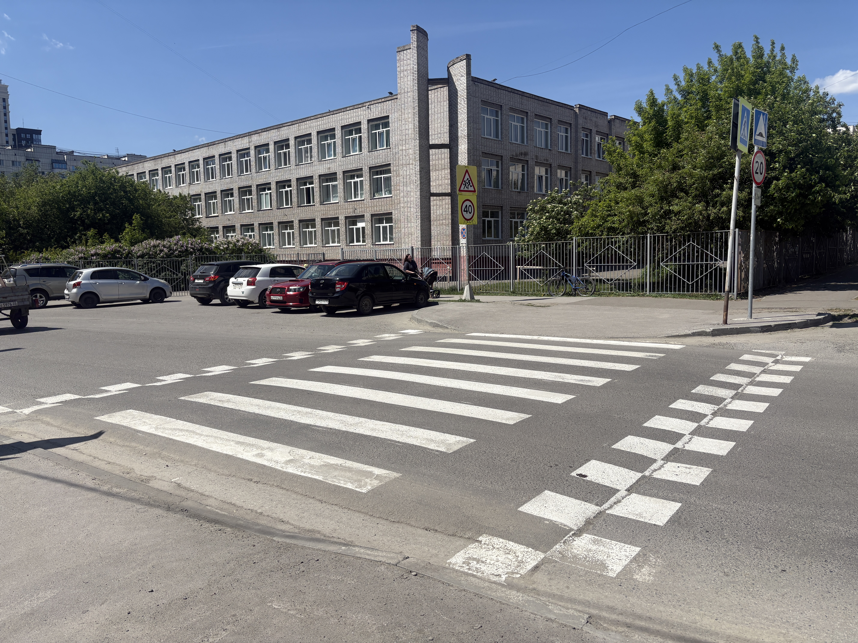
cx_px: 429
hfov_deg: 67.3
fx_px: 644
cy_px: 322
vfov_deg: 53.1
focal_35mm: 26
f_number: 1.6
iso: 50
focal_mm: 5.96
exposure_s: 1/5348
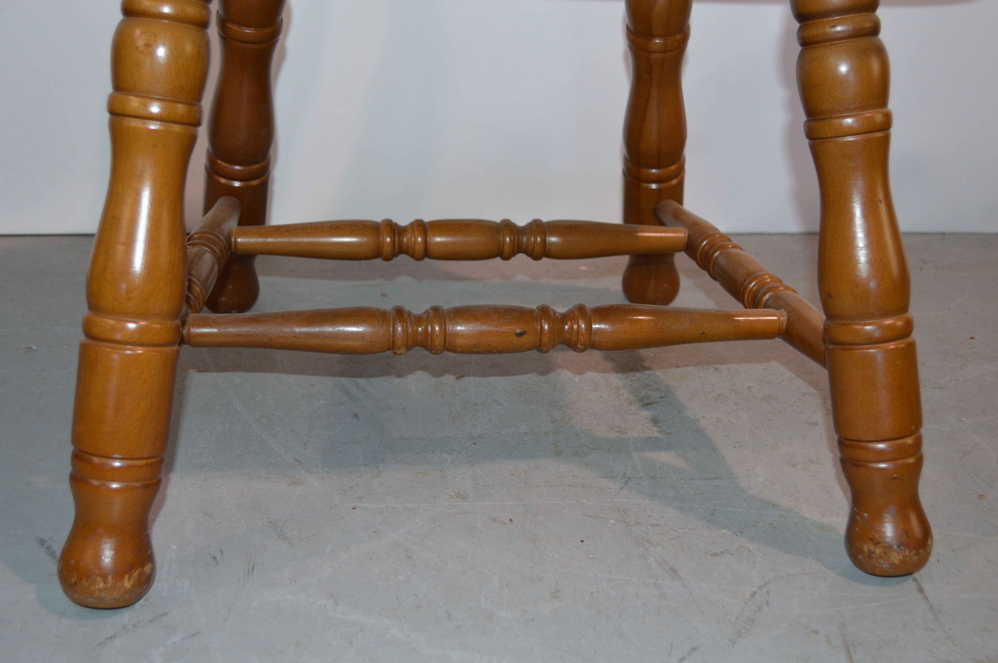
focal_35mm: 45
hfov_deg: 43.6
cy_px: 332
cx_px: 499
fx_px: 1246
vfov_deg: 29.8
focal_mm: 30
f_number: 4.5
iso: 800
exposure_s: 1/60
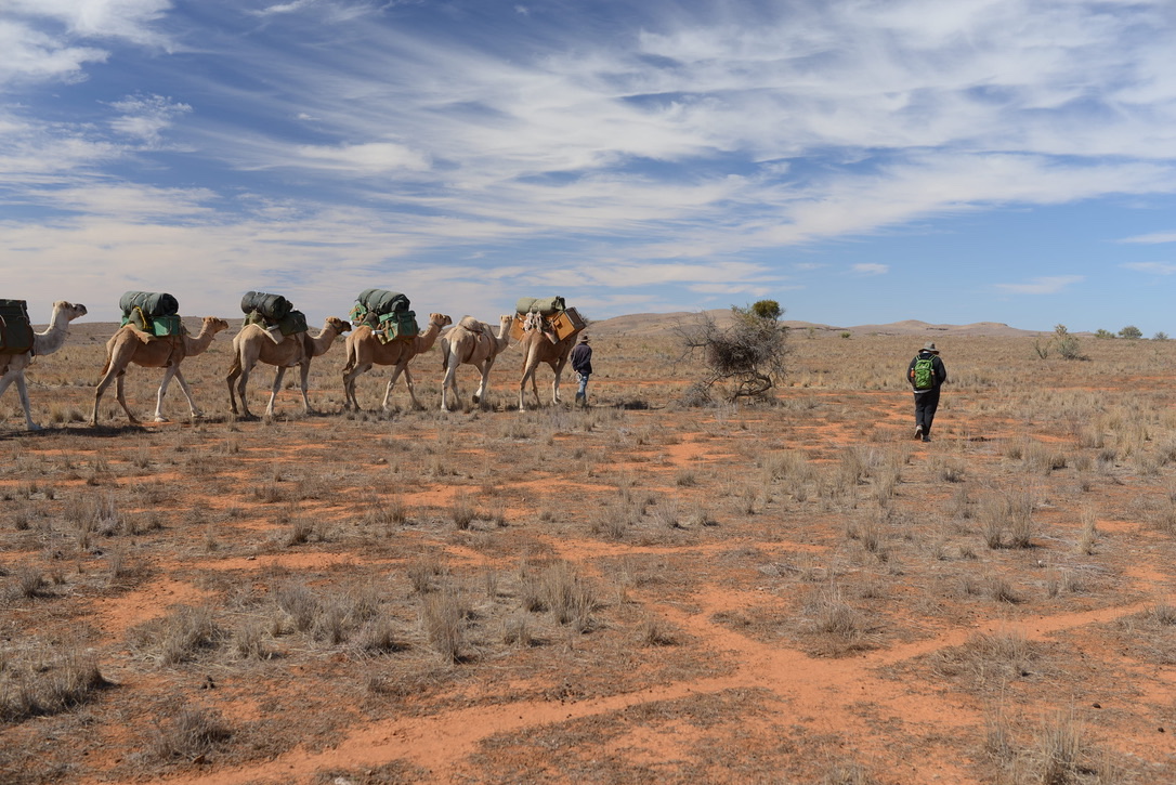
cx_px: 588
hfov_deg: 54.4
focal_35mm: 35
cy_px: 392
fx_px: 1144
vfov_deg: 37.9
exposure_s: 1/200
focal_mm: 35
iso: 100
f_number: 5.6
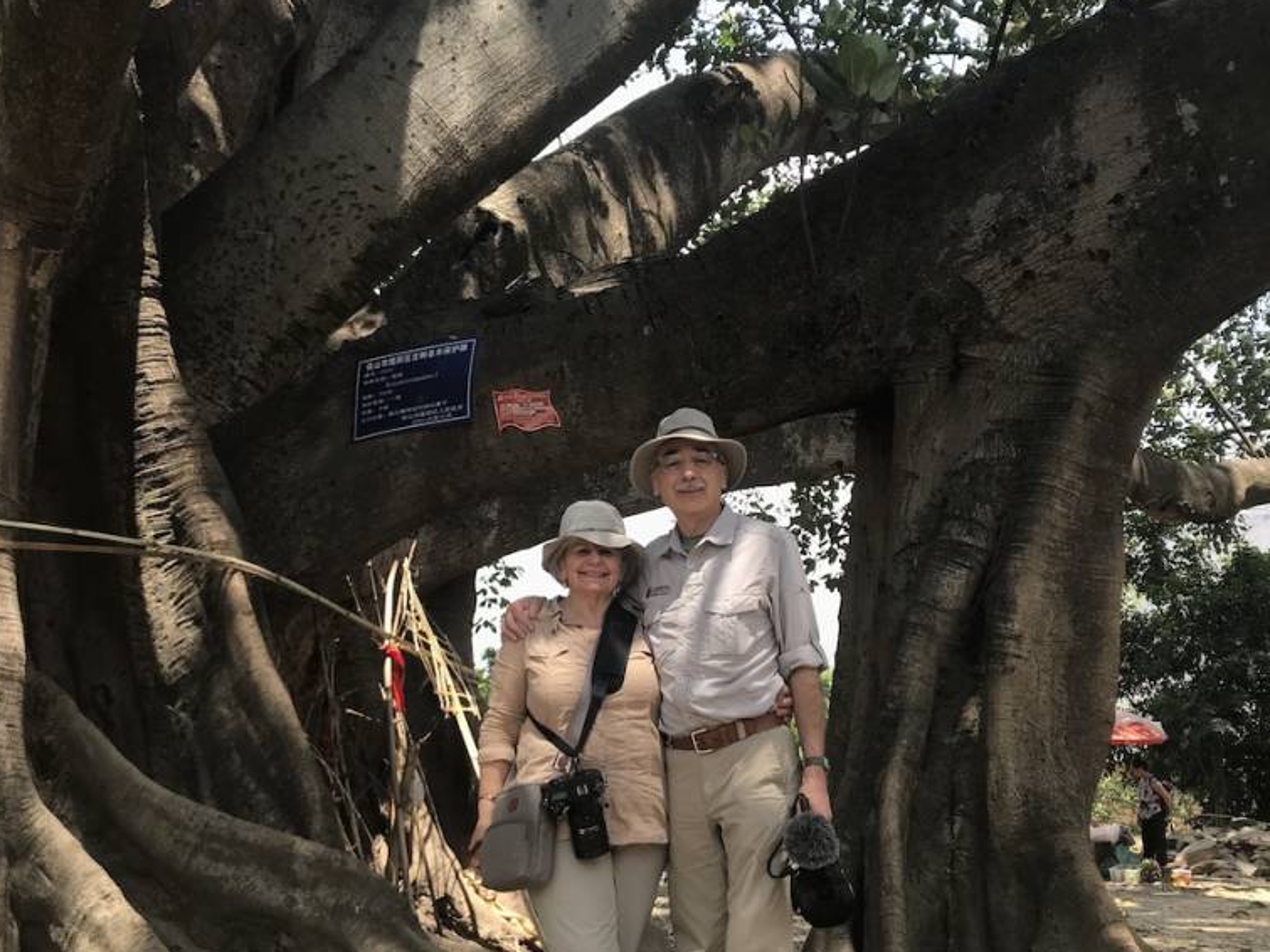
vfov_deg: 37.5
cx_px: 624
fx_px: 1394
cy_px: 584
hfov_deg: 49.0
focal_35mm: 38
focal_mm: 3.99
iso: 20
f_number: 1.8
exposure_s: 1/349
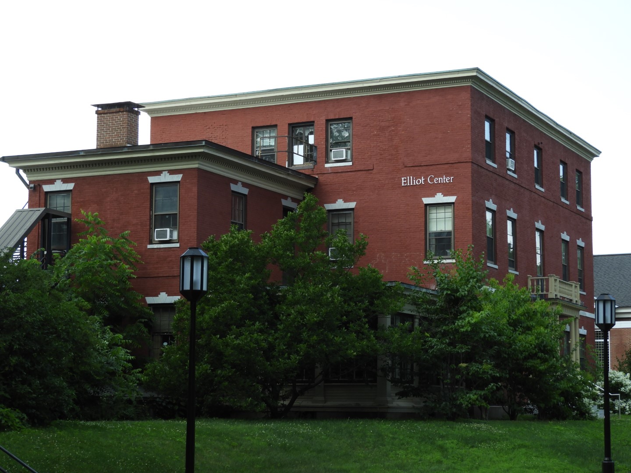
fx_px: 1458
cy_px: 236
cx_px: 316
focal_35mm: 80
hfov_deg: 24.4
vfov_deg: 18.4
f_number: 4.5
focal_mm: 14.3
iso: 100
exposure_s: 1/200
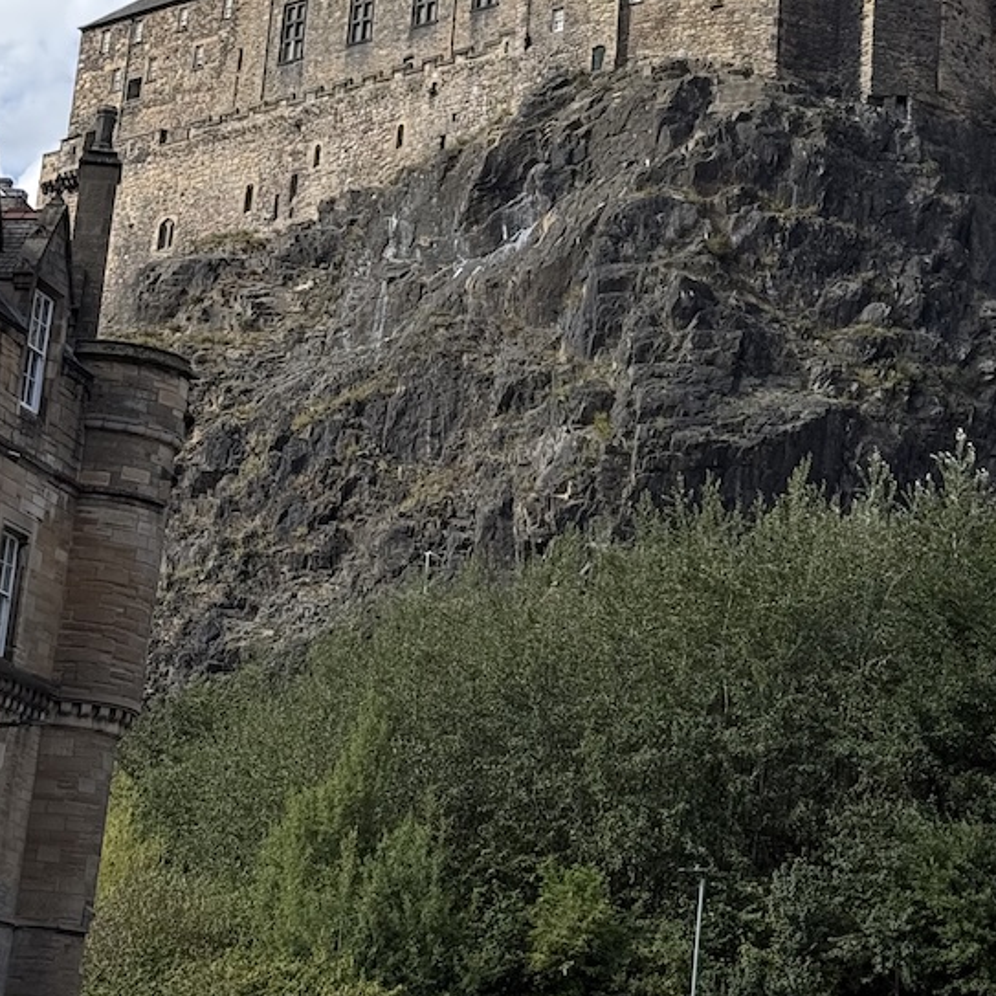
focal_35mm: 100
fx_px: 3255
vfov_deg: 17.0
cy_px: -2
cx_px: 798
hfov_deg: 17.3
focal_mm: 6.76
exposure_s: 1/3096
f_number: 1.78
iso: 100
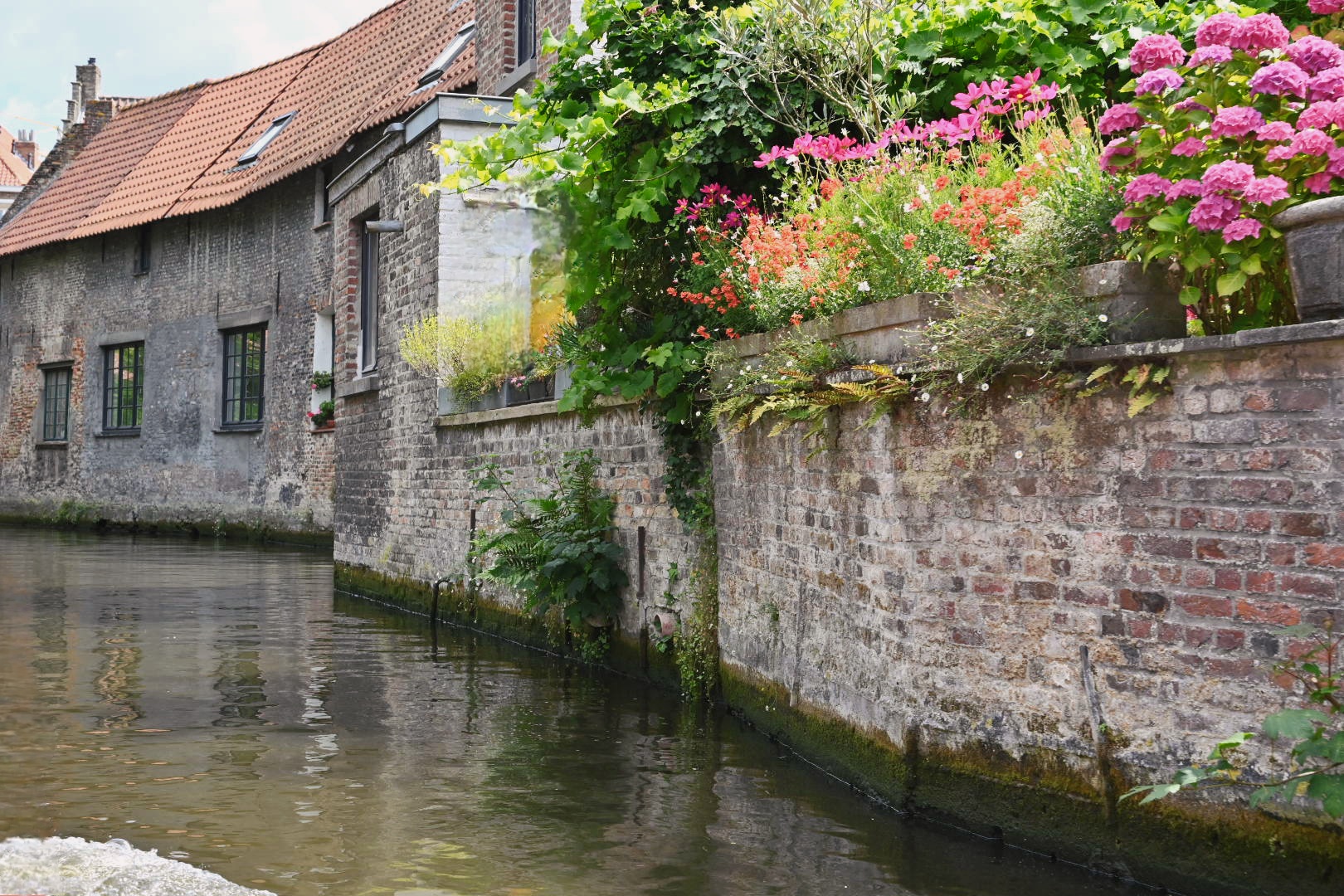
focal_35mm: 49
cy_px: 448
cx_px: 672
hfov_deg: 40.3
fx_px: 1829
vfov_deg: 27.5
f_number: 9
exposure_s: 1/323
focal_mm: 49
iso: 400
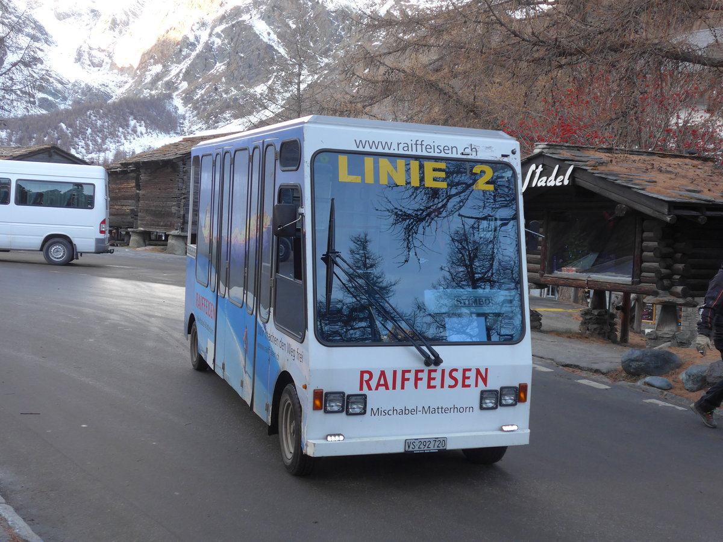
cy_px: 271
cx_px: 362
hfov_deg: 42.9
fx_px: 919
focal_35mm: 44
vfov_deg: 32.9
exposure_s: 1/250
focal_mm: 9
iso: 160
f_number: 2.8
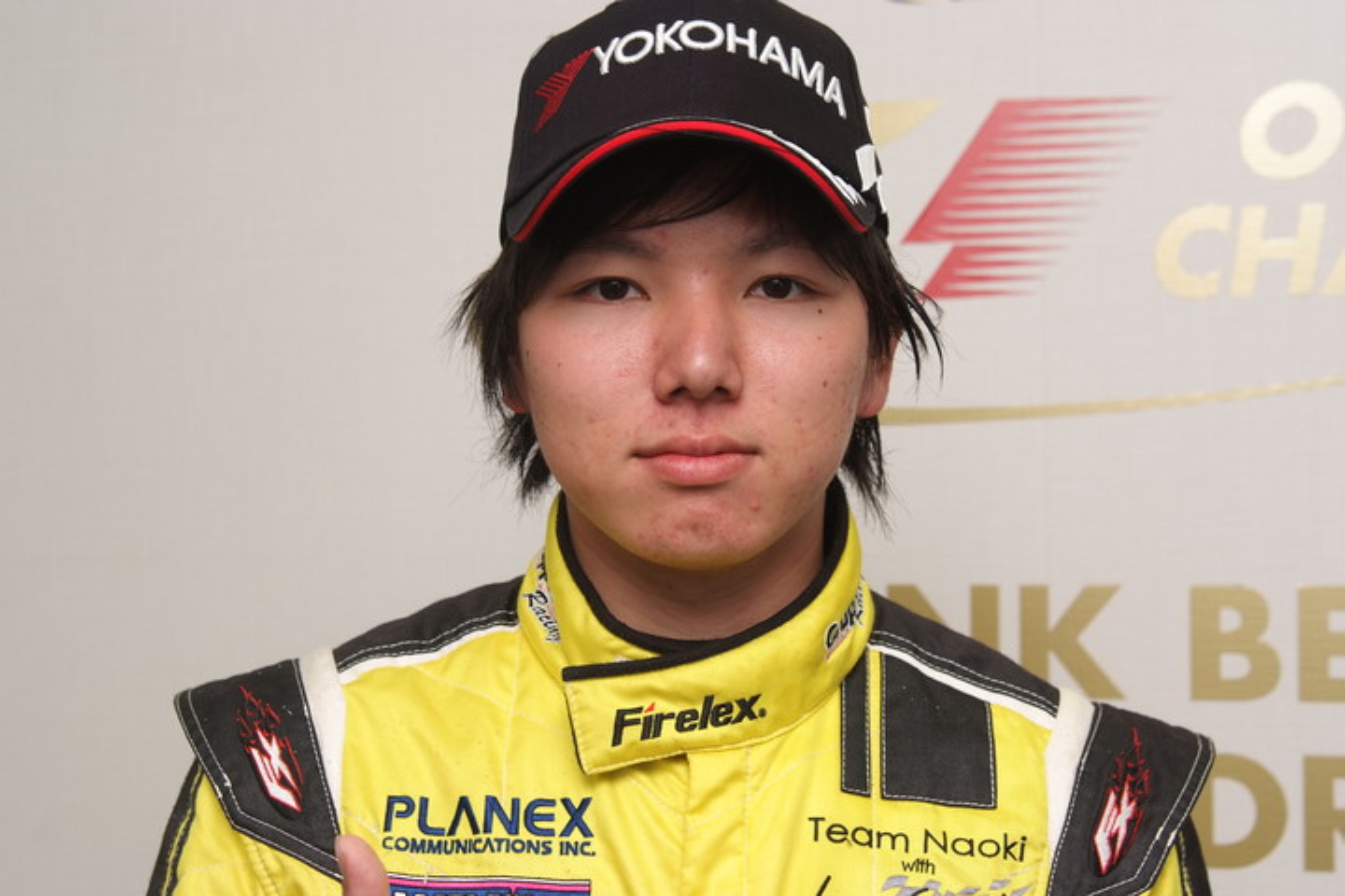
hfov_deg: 31.9
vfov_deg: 21.6
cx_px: 672
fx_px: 2354
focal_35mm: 63
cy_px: 448
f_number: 5.6
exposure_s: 1/60
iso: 200
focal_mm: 42
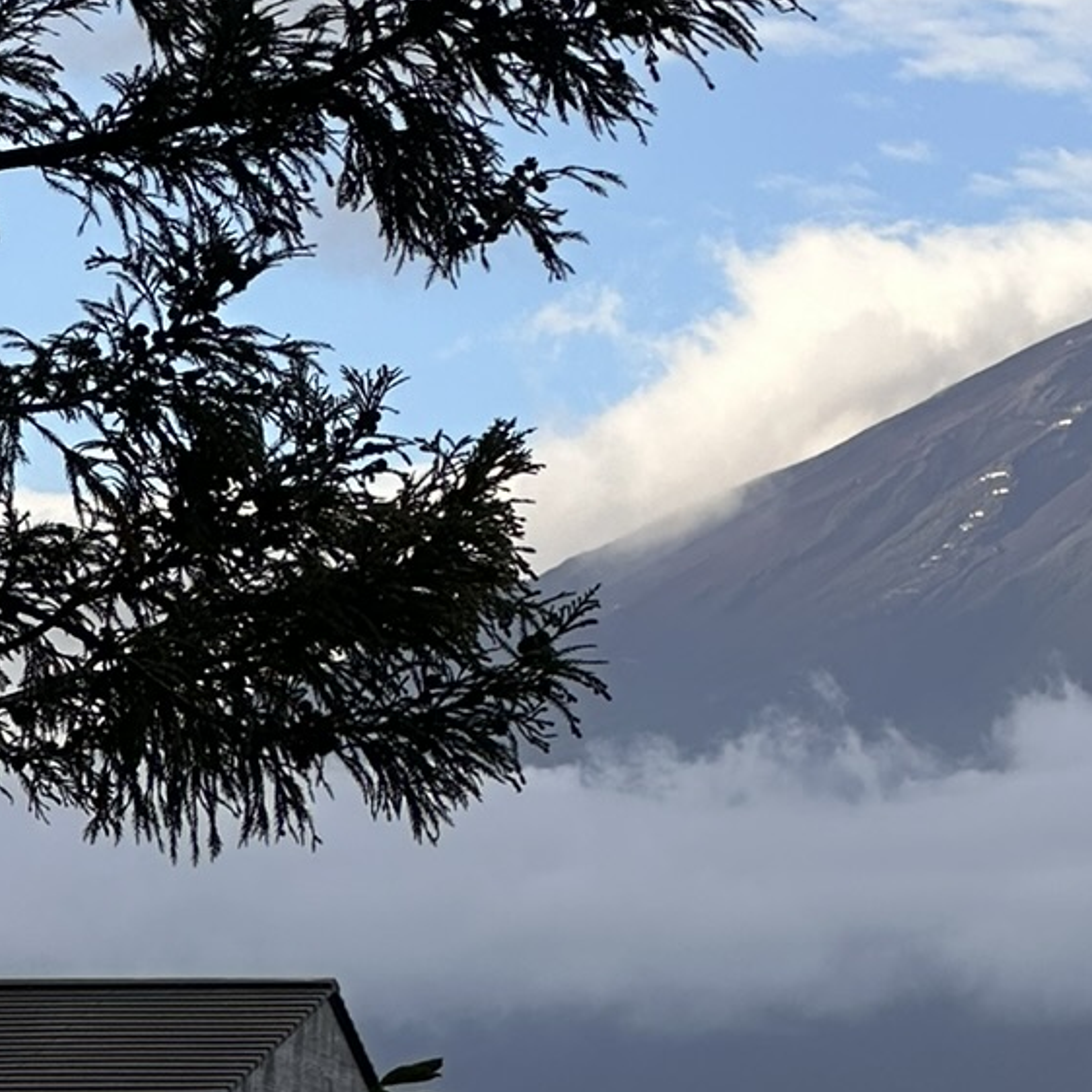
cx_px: 1378
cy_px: -332
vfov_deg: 7.0
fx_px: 8851
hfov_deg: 7.0
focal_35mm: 248
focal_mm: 9
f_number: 2.8
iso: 32
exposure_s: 1/418
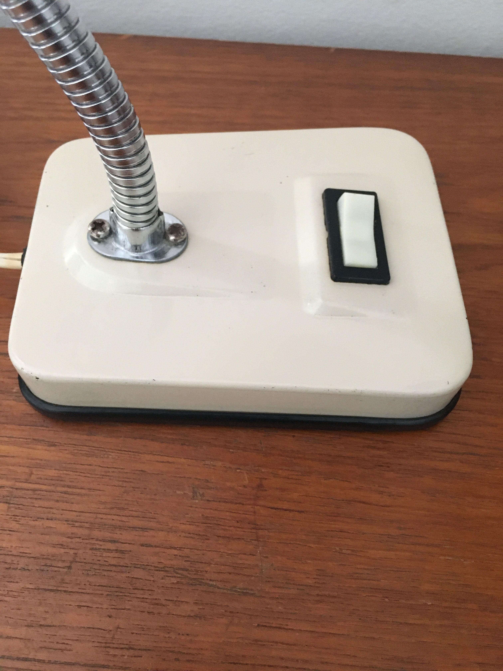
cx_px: 252
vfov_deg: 61.7
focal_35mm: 29
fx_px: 562
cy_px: 336
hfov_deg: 48.2
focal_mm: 4.15
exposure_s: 1/17
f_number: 2.2
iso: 250
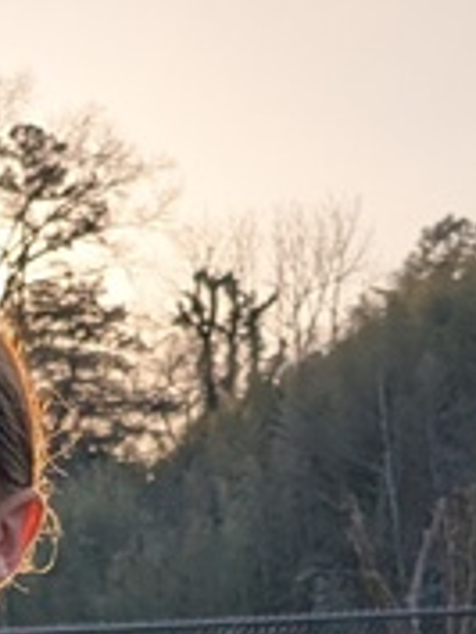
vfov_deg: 12.7
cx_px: -392
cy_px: 1189
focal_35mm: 139
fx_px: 2545
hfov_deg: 10.1
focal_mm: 6.9
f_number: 1.68
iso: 23
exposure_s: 1/1653
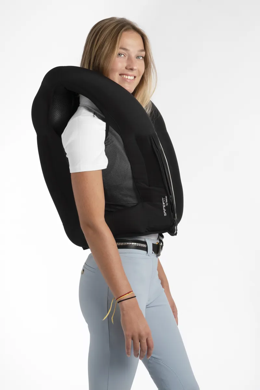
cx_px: 130
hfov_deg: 15.2
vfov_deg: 22.6
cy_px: 195
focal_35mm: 90
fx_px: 974
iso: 100
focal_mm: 90
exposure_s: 1/125
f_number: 14
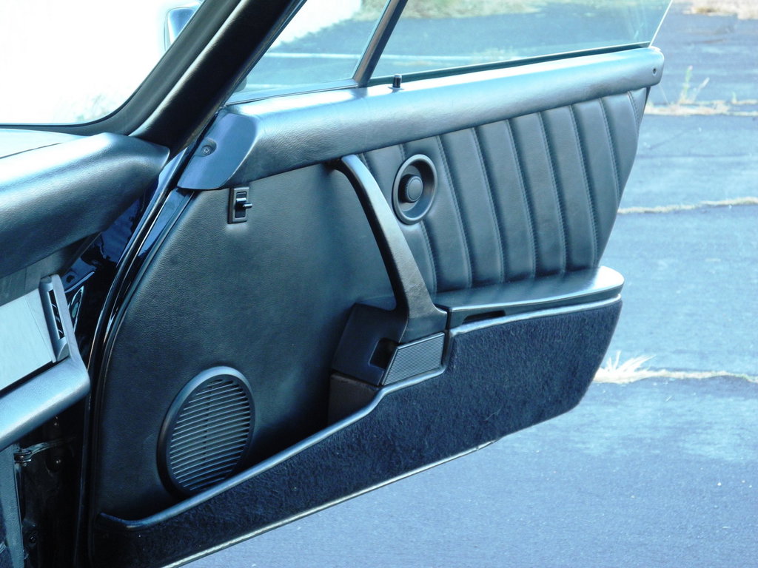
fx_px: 2299
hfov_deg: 18.7
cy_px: 284
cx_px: 379
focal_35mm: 105
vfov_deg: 14.1
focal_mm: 22.5
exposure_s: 1/30
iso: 339
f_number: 4.5
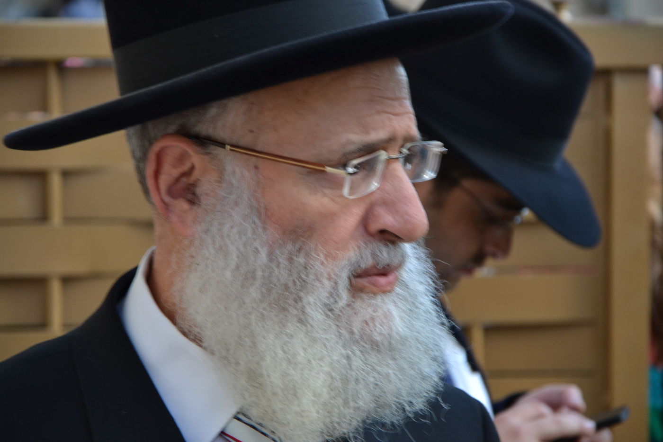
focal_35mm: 158
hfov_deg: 13.0
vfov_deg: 8.7
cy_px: 221
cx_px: 332
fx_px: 2900
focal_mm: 105
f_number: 5.6
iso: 500
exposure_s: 1/60
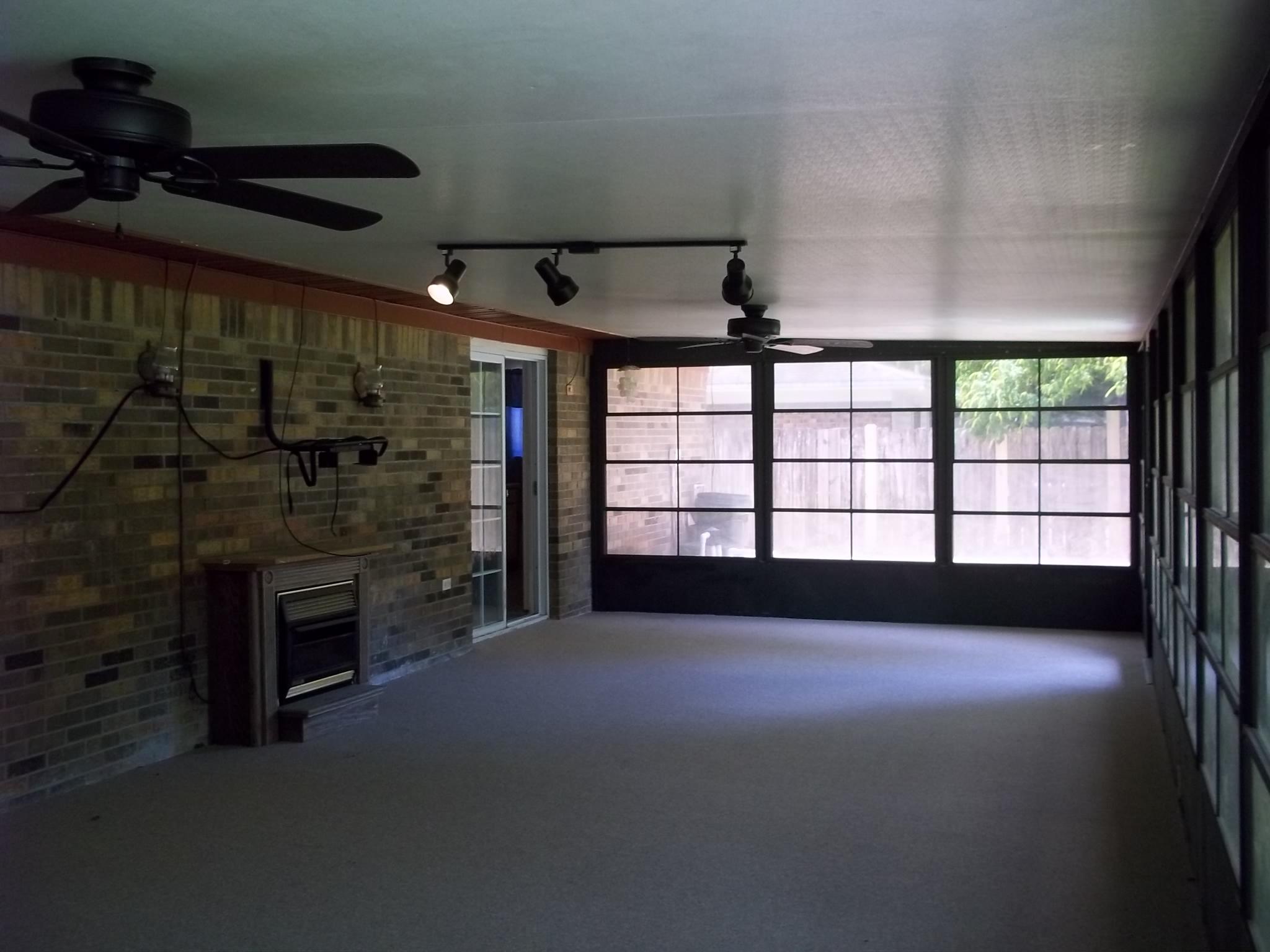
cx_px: 635
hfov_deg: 51.4
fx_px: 1321
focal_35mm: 36
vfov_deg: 39.7
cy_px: 476
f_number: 3.1
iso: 160
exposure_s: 1/30
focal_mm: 6.5
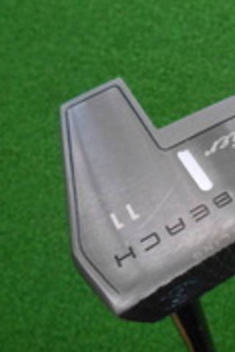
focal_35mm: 37
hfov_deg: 32.9
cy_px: 176
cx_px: 237
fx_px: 362
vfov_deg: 51.9
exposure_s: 1/200
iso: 800
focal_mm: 4.6
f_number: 3.2
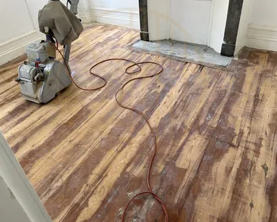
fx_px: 230
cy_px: 113
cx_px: 132
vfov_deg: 51.5
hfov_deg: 62.2
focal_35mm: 28
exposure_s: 1/121
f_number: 1.5
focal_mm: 5.7
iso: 100
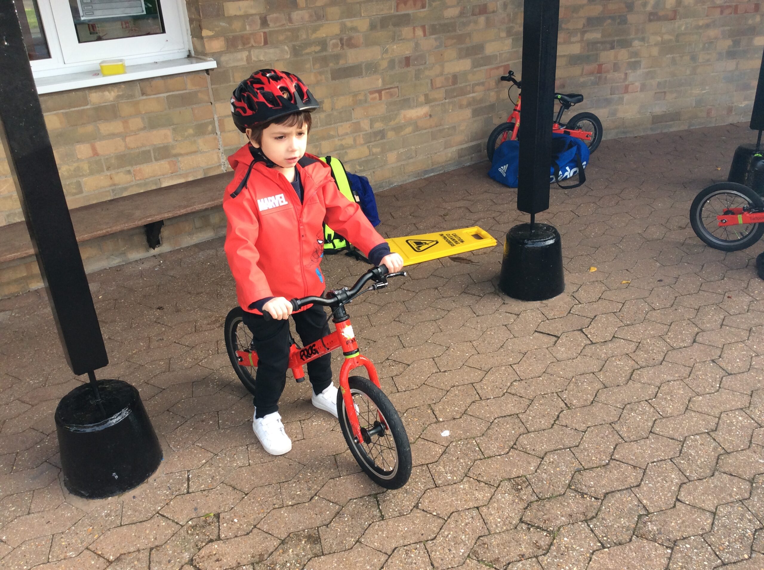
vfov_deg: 44.1
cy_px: 285
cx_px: 382
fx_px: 705
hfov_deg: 56.9
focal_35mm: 32
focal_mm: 3.3
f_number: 2.4
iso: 32
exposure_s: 1/128
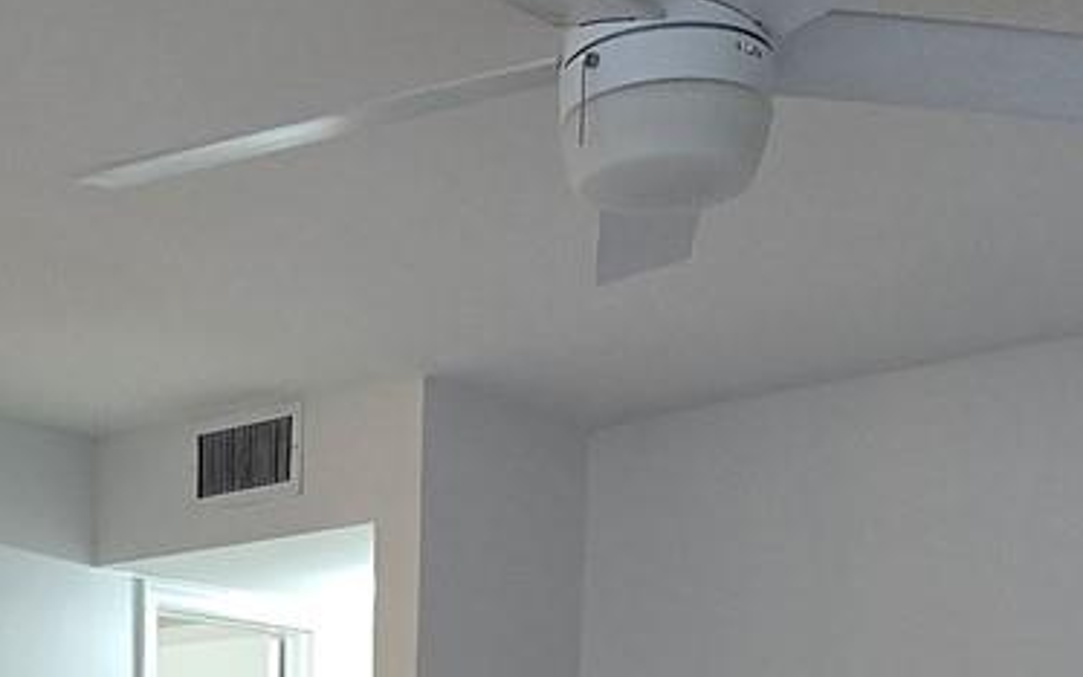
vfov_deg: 18.5
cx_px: 229
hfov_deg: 33.6
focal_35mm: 59
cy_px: 1120
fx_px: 1742
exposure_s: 1/60
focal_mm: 2.2
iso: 200
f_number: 2.2
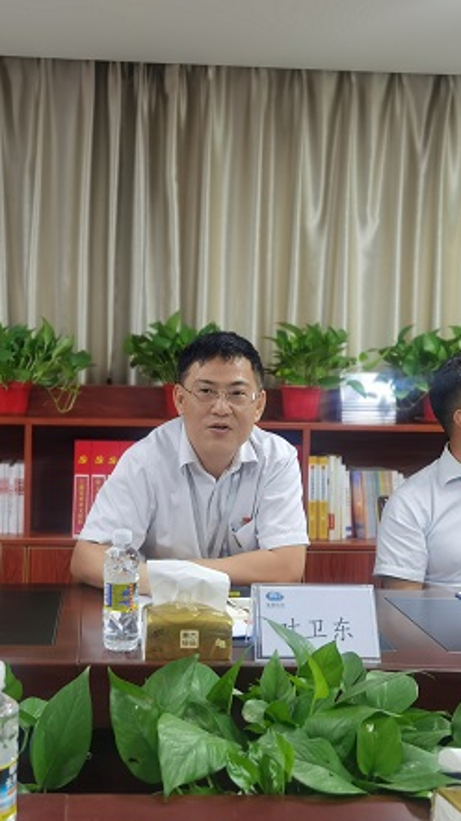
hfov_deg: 29.4
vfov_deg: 50.5
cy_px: 406
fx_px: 869
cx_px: 138
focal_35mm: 40
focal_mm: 6.71
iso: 160
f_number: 1.9
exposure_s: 1/100
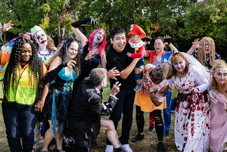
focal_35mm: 37
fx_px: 233
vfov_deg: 36.0
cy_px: 76
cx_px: 114
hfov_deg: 51.9
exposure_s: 1/200
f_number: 4
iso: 80
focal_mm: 25
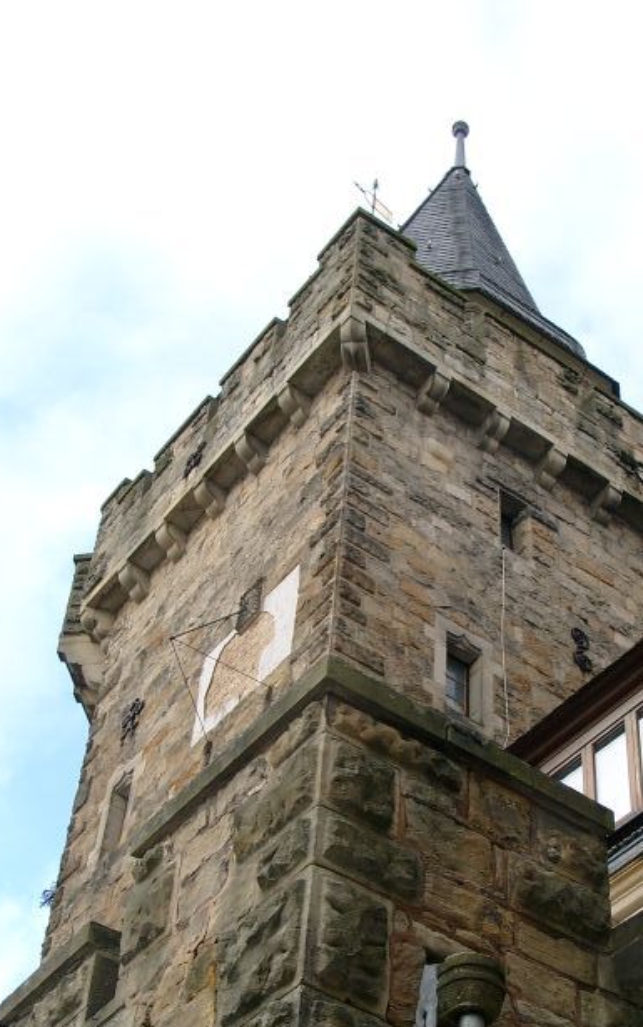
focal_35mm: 62
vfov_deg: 32.7
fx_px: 1736
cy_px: 665
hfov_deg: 20.9
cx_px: 449
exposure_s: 1/213
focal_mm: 9.29
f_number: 4
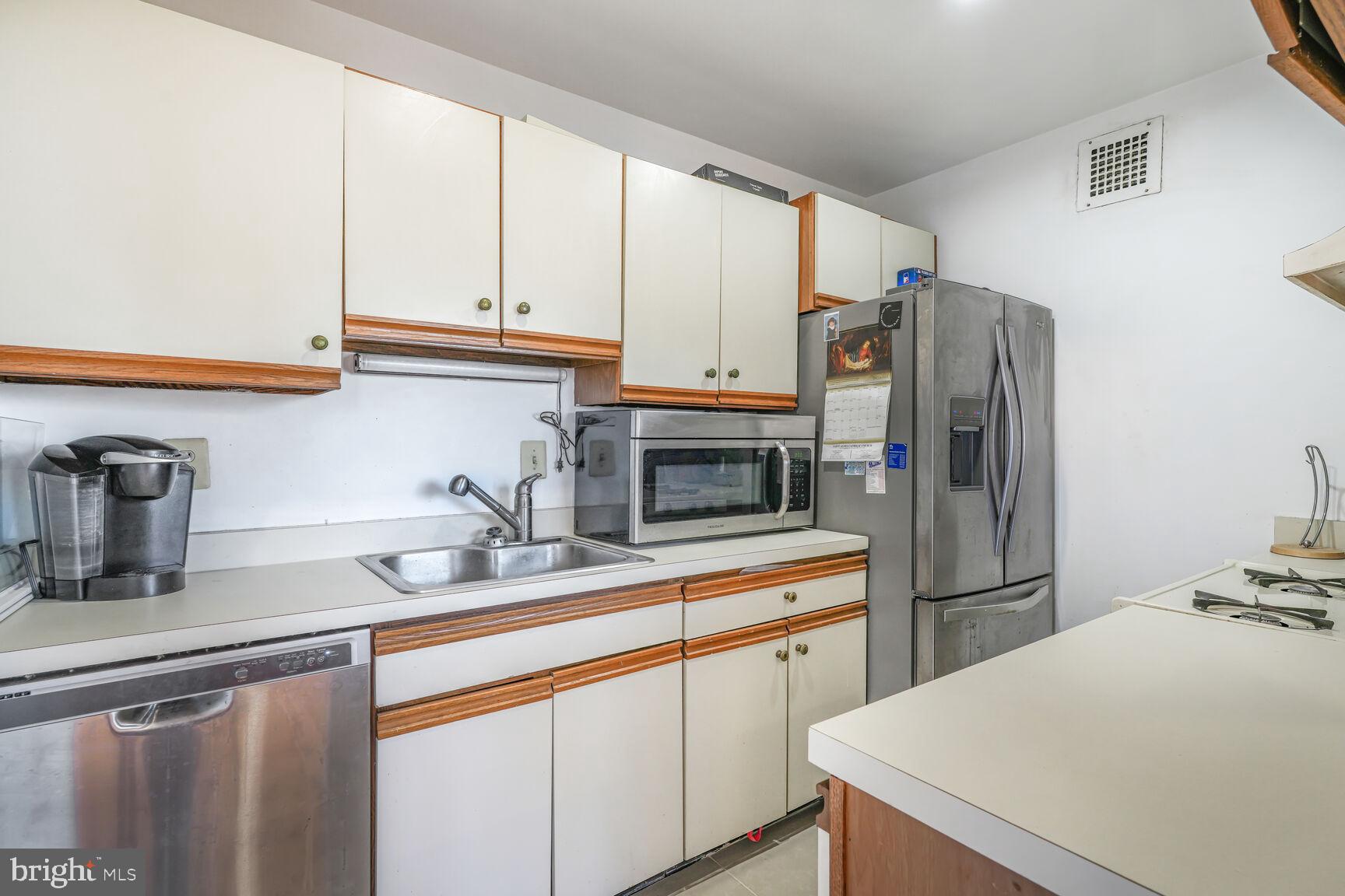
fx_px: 654
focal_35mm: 18
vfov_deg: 68.9
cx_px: 672
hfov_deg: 91.6
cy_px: 448
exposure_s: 1/6
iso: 200
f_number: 8
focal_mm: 17.5
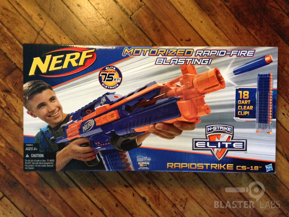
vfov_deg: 42.9
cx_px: 144
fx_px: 276
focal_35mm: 33
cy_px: 108
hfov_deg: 55.4
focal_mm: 4.12
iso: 800
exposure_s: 1/15
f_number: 2.4
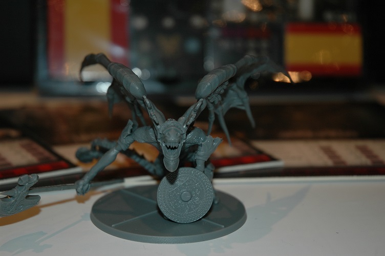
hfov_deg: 24.6
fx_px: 882
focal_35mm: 82
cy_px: 128
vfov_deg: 16.5
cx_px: 192
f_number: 4.5
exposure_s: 1/60
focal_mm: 55
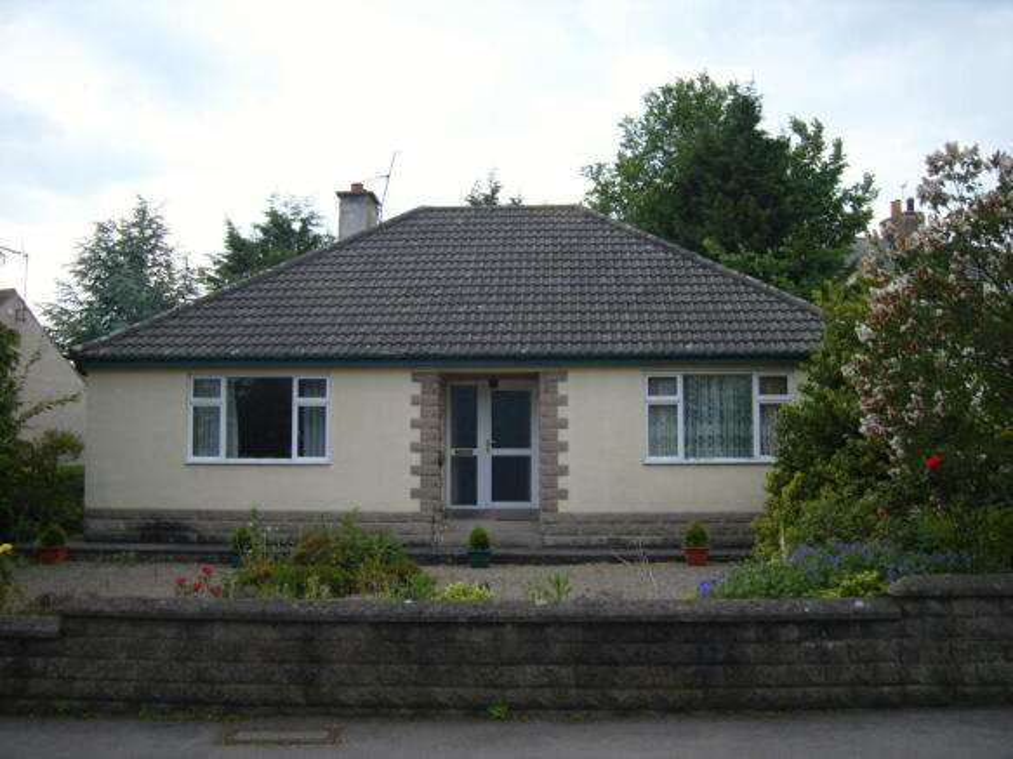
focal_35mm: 35
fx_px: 1024
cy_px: 380
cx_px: 506
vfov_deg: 40.7
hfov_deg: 52.6
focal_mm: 7.4
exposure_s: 1/90
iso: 80
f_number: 7.1
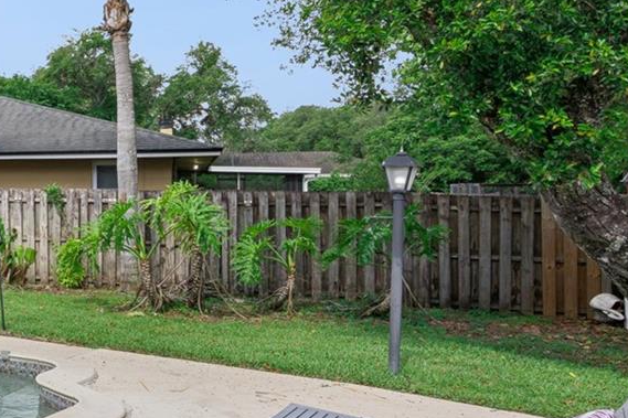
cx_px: -155
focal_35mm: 45
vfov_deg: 29.8
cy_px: 163
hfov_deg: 33.8
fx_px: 785
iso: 50
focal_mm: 16
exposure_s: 1/50
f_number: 11
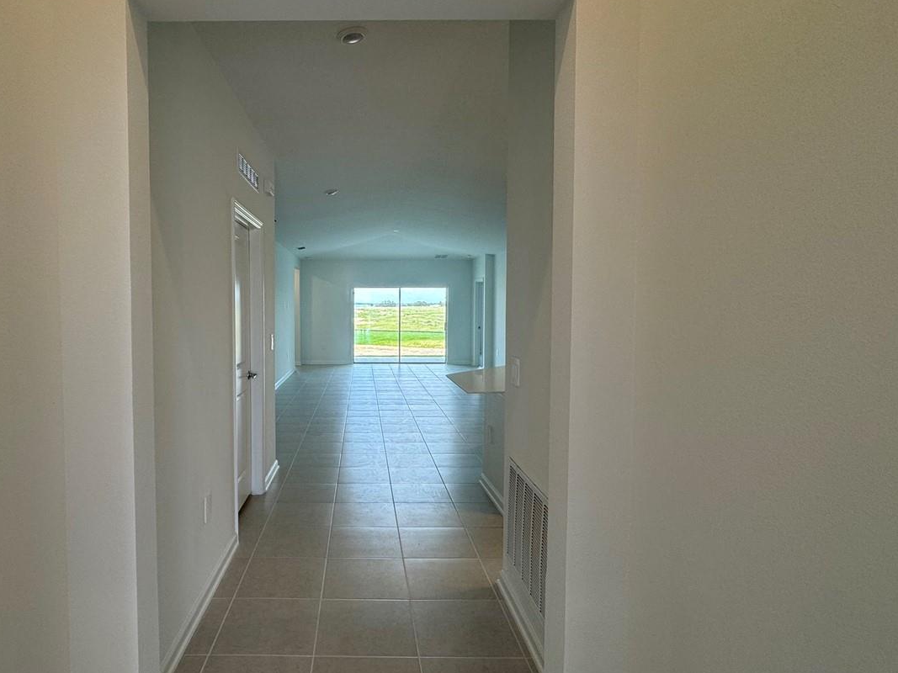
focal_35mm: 21
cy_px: 335
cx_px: 353
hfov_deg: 78.0
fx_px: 545
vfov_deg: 63.4
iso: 80
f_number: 2.2
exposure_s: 1/120
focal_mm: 2.22
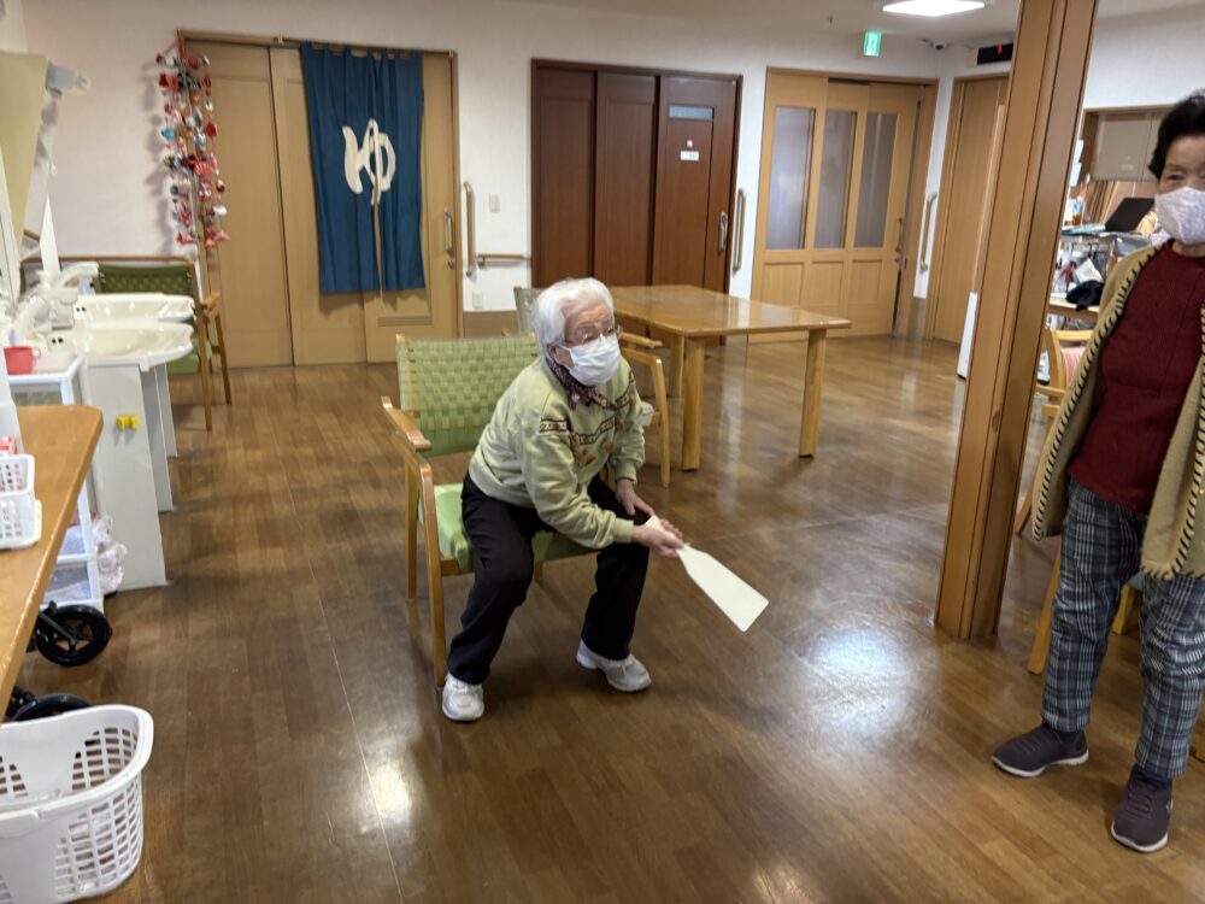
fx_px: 905
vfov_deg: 53.1
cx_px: 602
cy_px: 452
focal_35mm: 26
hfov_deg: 67.3
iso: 160
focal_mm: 5.96
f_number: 1.6
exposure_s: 1/60
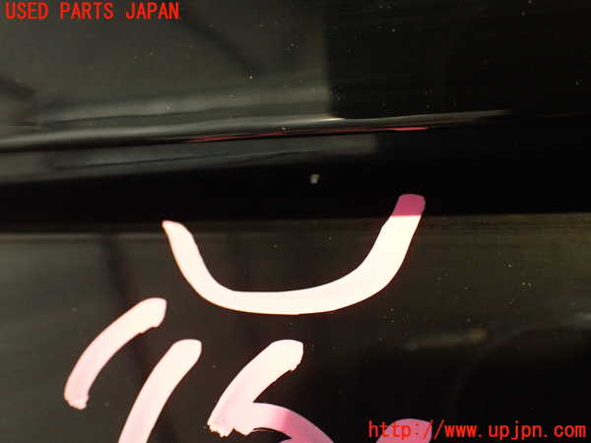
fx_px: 615
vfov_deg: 39.7
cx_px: 296
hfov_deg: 51.4
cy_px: 222
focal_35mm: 36
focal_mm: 6.37
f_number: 2.5
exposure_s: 1/20
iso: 800
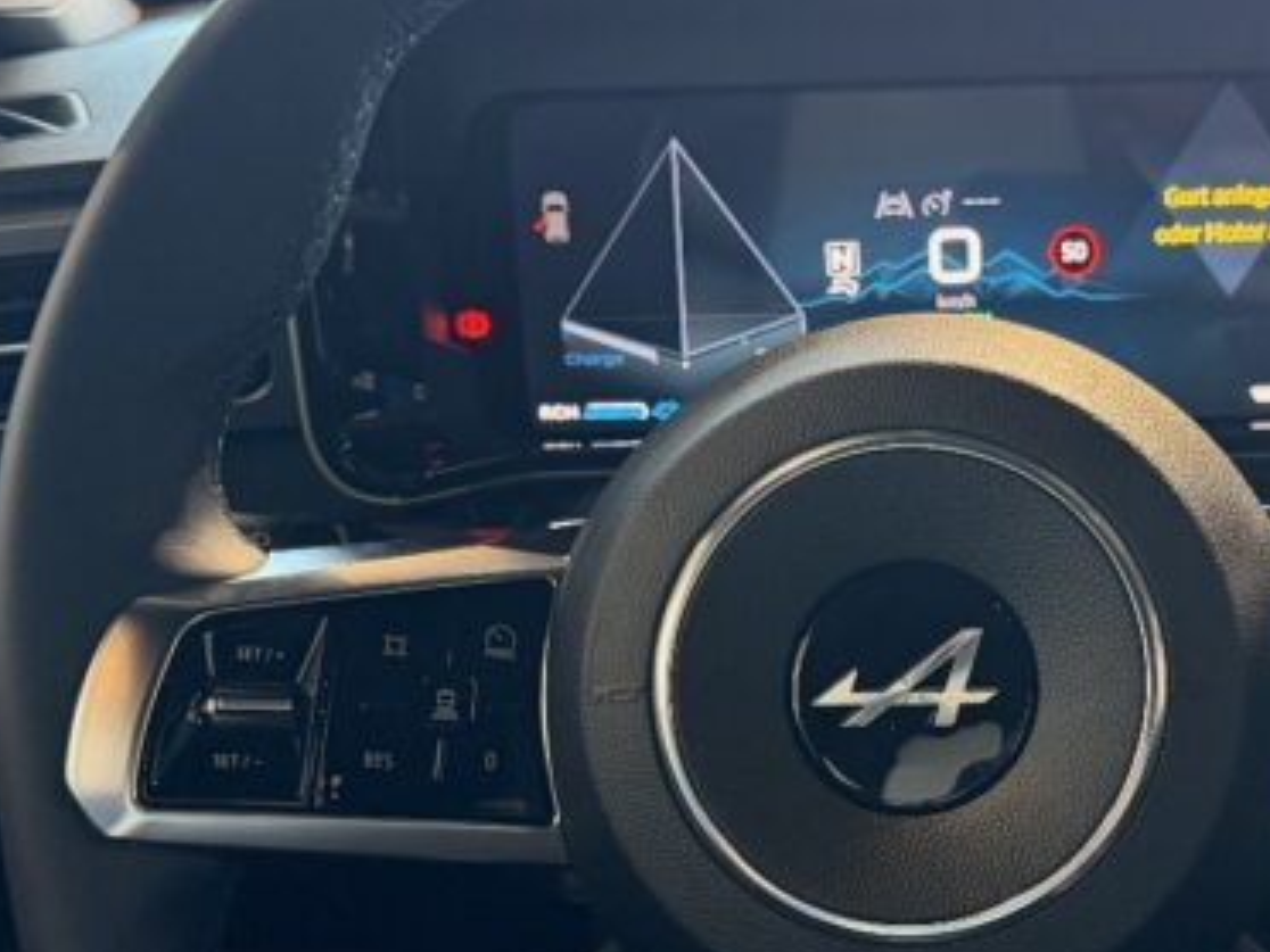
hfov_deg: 28.9
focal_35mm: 66
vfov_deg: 22.1
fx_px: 2421
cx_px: 983
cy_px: 703
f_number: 1.78
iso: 250
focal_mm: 6.76
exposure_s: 1/50
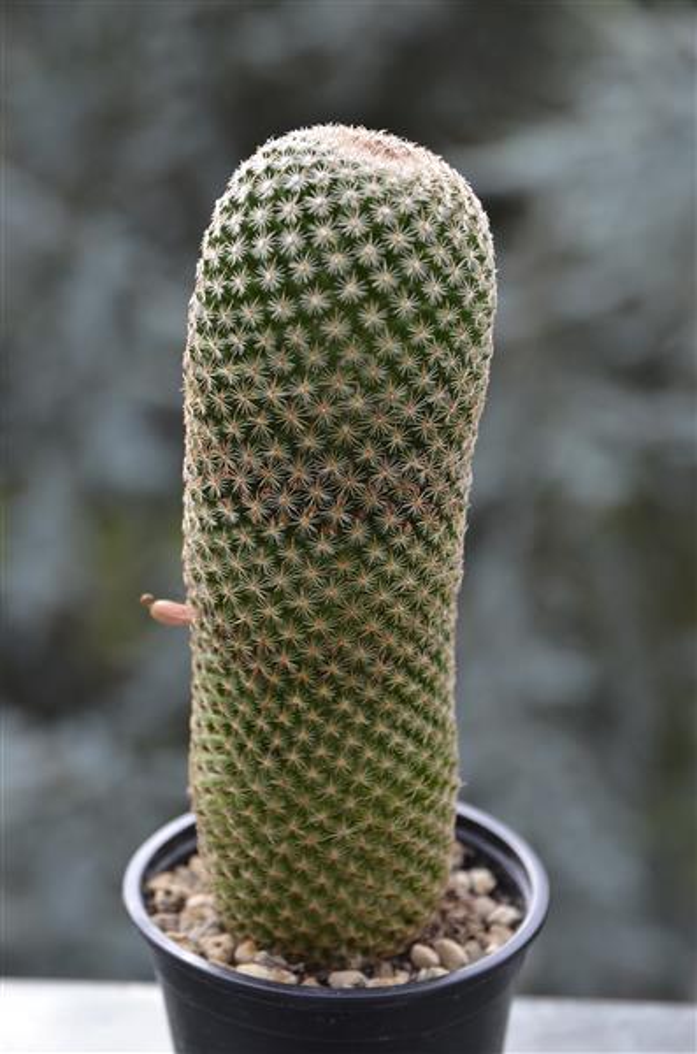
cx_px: 348
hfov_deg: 13.0
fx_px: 3065
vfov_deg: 19.5
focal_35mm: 105
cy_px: 527
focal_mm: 70
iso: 250
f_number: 5.6
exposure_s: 1/320
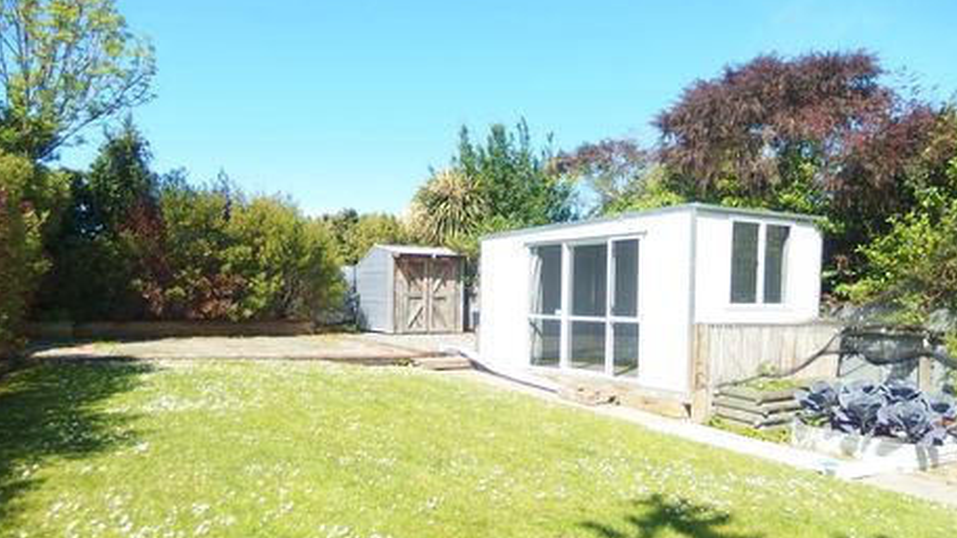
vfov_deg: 41.3
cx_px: 484
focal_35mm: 28
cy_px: 317
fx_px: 710
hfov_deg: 67.9
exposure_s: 1/1600
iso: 100
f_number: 1.8
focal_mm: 4.7
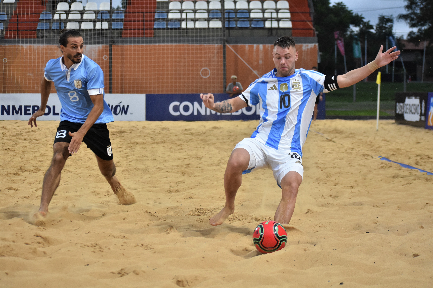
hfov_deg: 19.5
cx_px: 216
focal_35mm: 105
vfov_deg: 13.0
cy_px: 144
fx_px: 1263
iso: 1250
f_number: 4.5
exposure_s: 1/640
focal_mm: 70
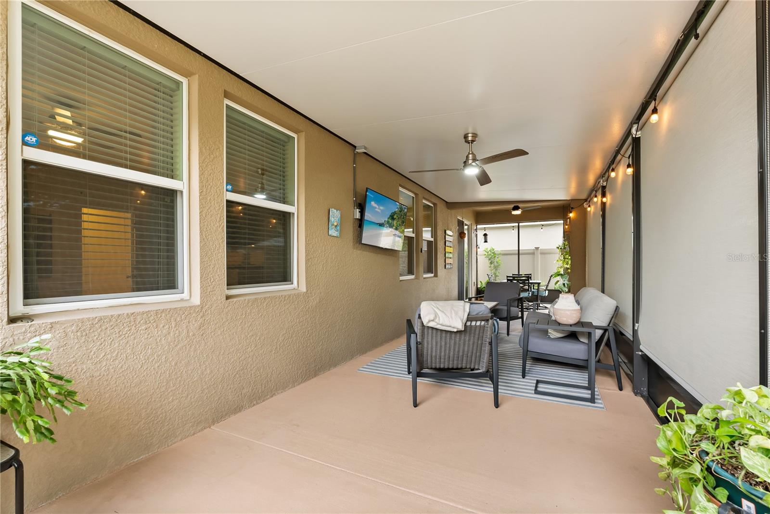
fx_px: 353
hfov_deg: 95.0
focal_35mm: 16
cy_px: 257
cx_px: 385
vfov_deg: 72.1
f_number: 7.1
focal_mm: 16.5
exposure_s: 1/10
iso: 1600
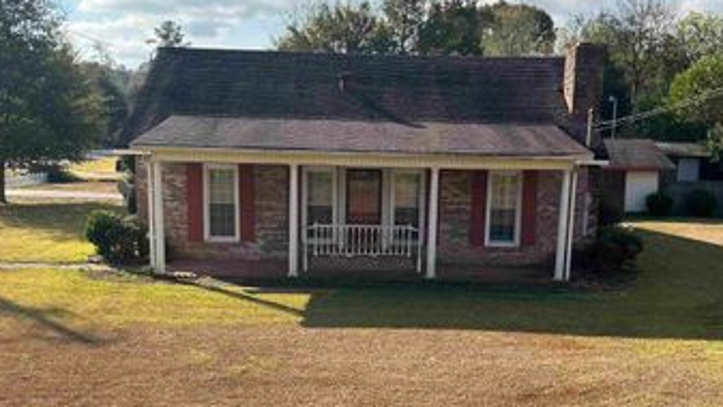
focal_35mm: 42
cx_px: 384
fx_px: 806
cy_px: 241
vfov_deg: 28.3
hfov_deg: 48.3
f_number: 1.5
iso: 50
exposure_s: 1/2513
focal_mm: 5.7
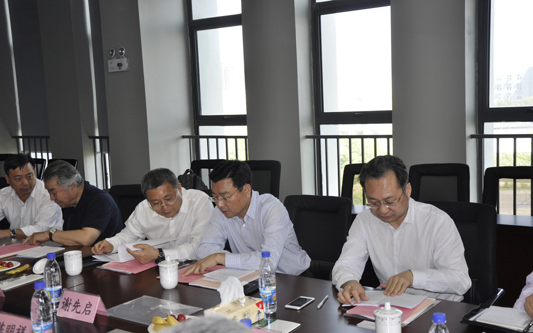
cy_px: 172
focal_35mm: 43
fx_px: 625
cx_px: 267
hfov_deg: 46.2
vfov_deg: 29.9
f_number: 4
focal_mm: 28
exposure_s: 1/160
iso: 400
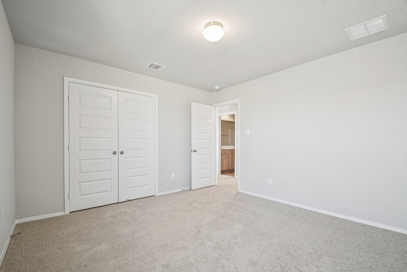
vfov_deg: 77.3
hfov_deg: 100.4
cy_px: 136
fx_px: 170
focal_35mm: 15
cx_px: 204
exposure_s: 1/10
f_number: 8
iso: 400
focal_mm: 10
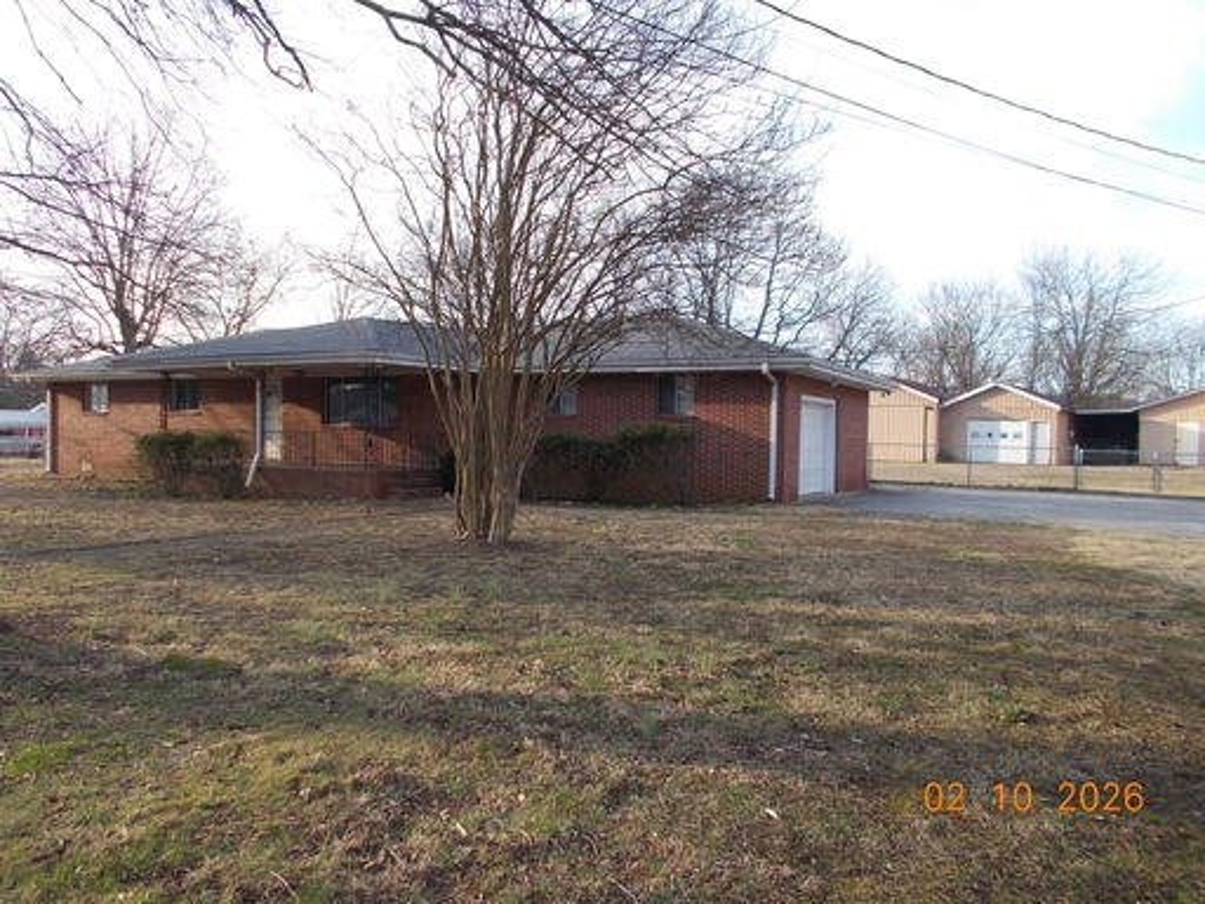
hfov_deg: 67.3
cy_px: 452
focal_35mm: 26
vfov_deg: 53.1
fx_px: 905
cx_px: 602
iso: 80
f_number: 3.2
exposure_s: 1/250
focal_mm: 4.6
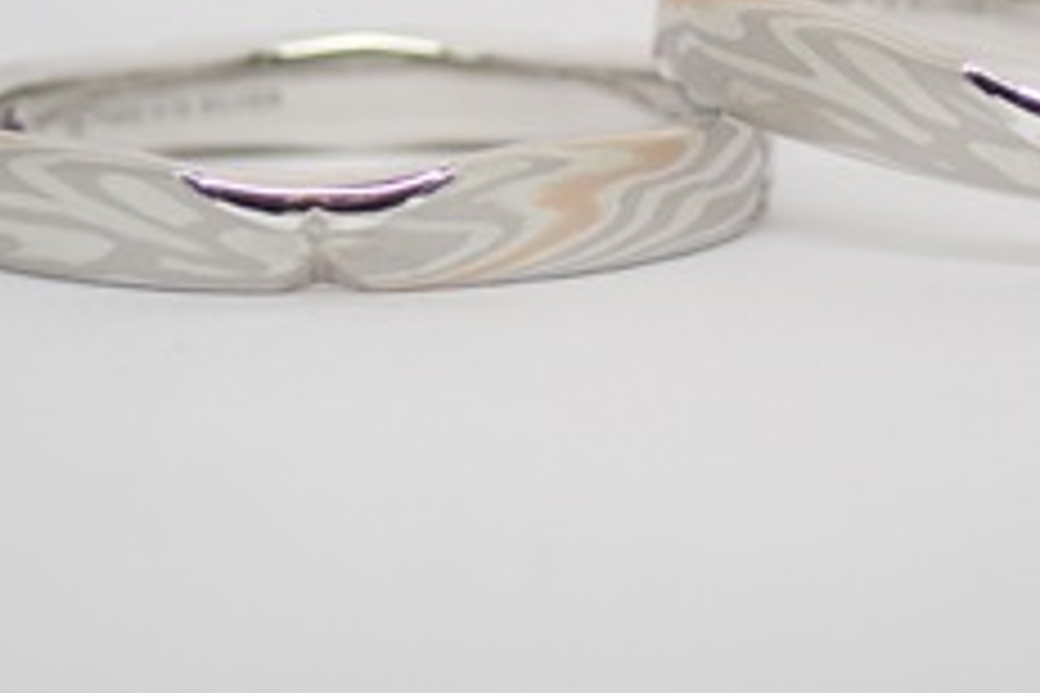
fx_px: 4506
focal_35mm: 156
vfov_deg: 8.8
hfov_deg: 13.1
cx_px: 680
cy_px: 115
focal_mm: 13.65
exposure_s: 1/125
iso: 200
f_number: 4.1
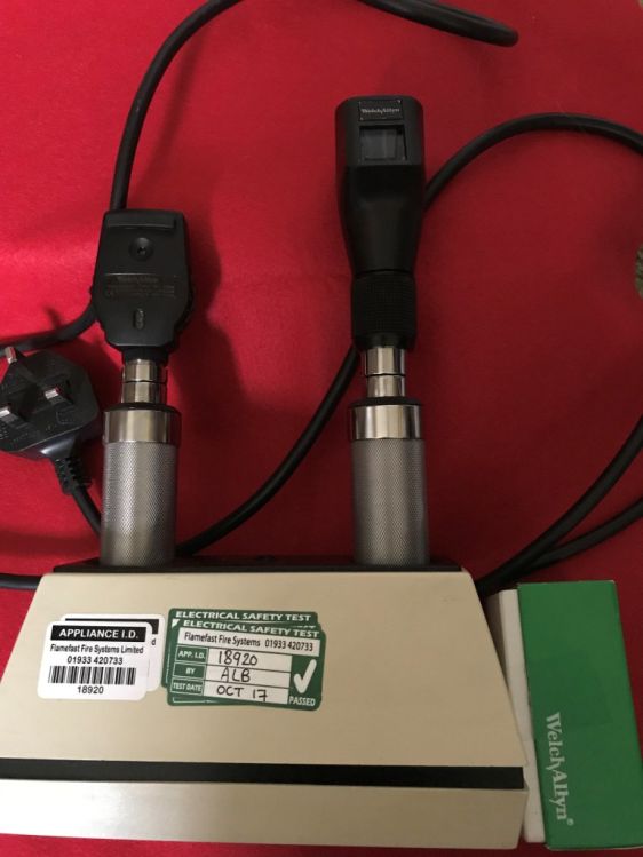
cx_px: 322
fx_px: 693
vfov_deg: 63.4
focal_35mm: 28
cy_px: 428
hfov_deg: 49.8
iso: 125
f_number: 1.8
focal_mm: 3.99
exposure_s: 1/4
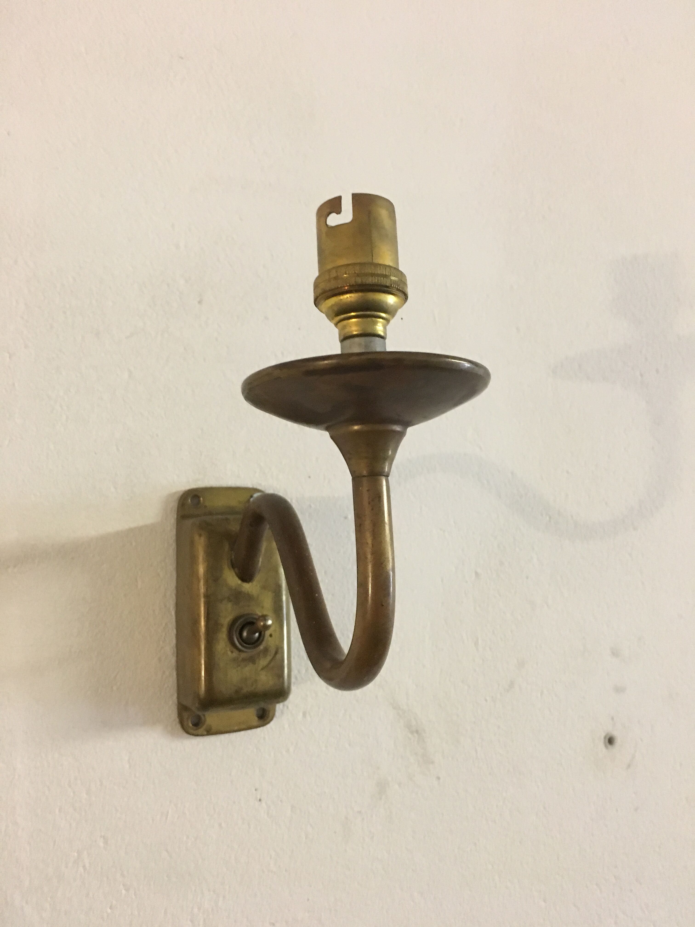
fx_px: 776
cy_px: 464
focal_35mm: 29
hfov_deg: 48.2
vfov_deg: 61.7
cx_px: 348
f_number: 2.2
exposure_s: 1/25
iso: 200
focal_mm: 4.15
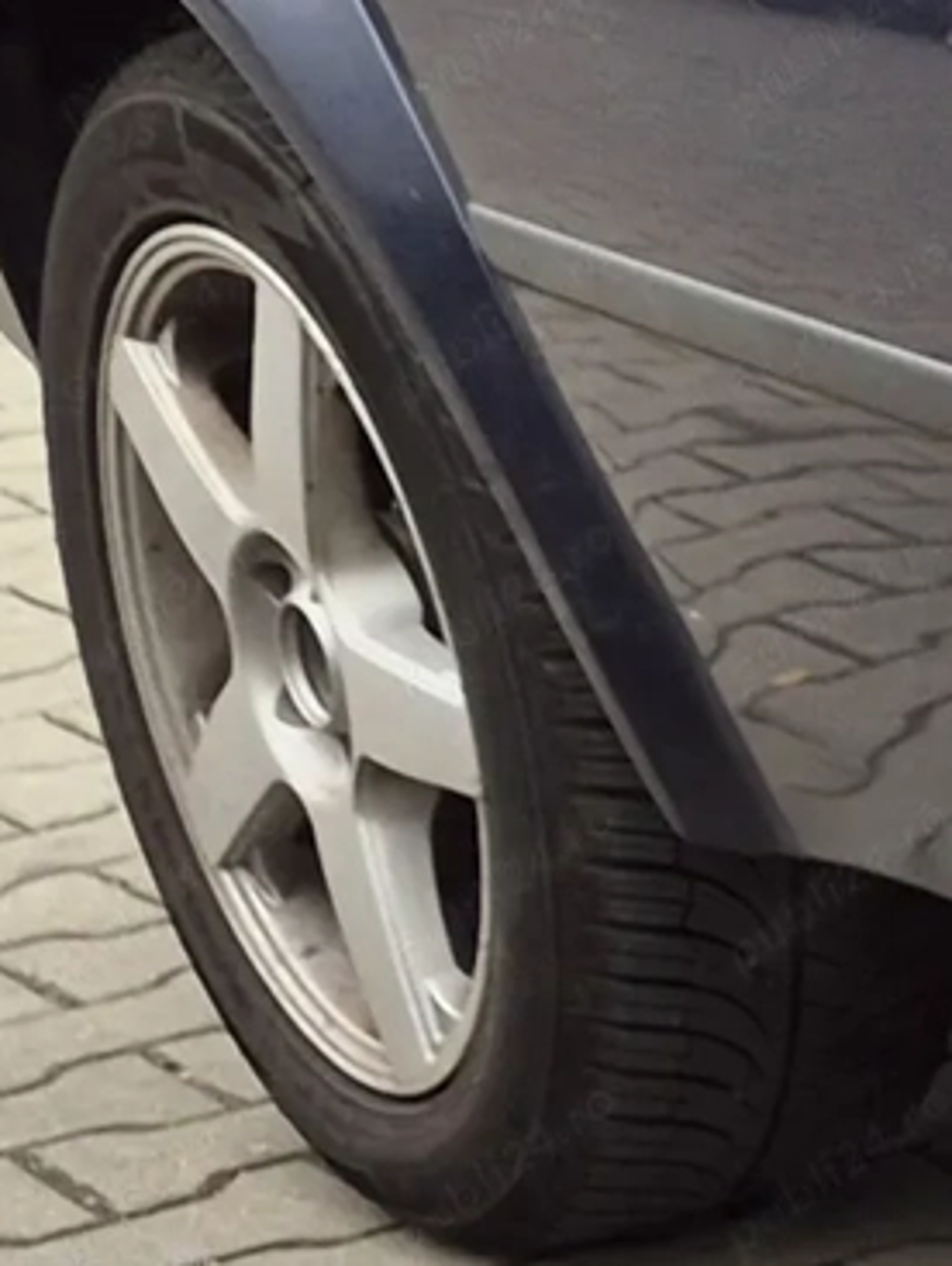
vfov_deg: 69.3
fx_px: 915
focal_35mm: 25
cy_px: 605
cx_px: 438
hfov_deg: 54.9
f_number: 1.8
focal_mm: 5.4
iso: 32
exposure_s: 1/182
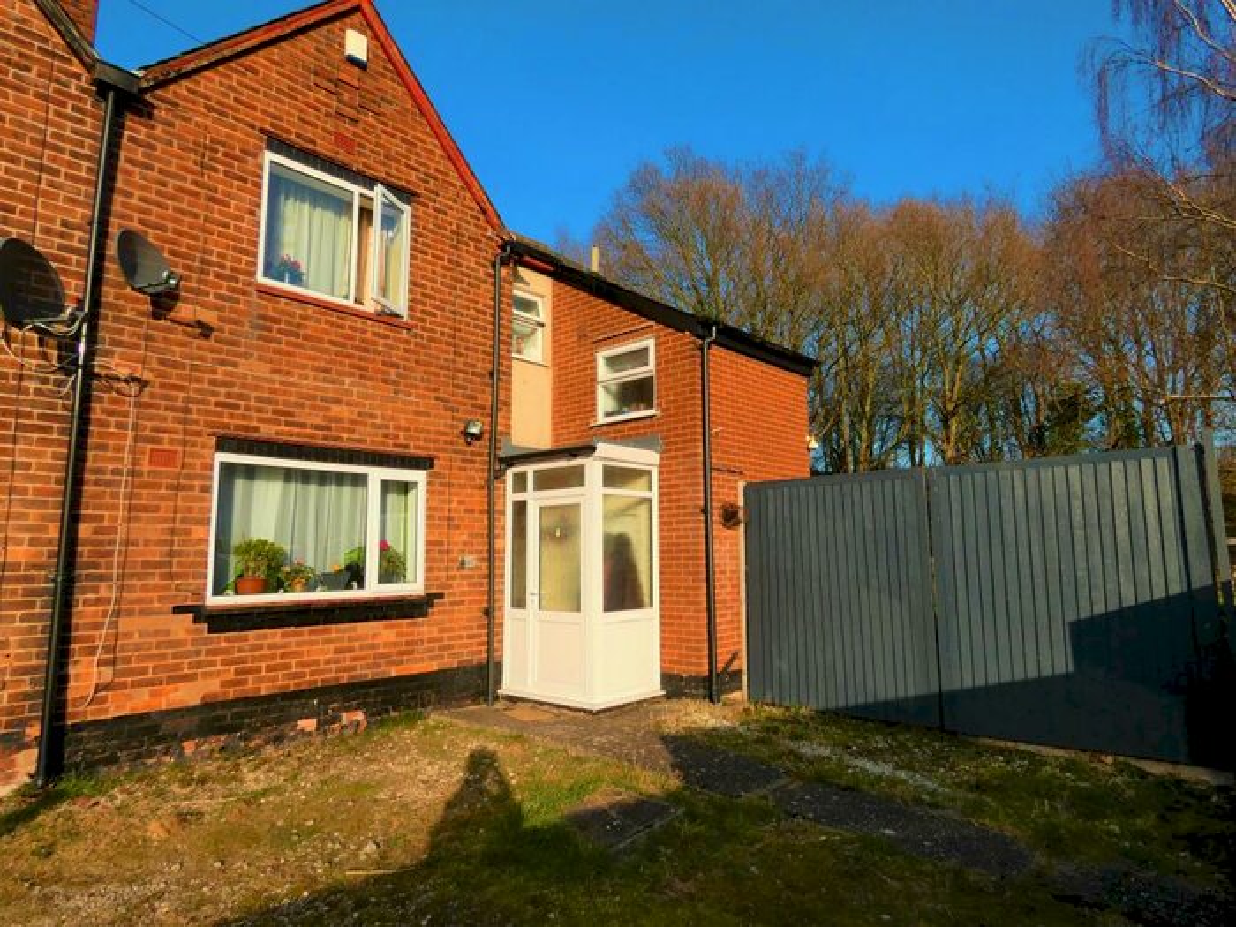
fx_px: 714
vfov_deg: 66.0
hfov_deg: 81.7
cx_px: 618
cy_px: 464
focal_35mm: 20
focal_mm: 3.6
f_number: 3.5
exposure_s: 1/1000
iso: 80
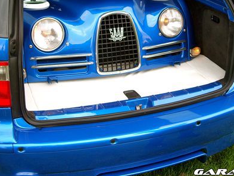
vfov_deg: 25.2
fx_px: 385
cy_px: 35
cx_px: 105
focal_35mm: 57
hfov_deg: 33.7
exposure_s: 1/250
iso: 64
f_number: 2.8
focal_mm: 5.7
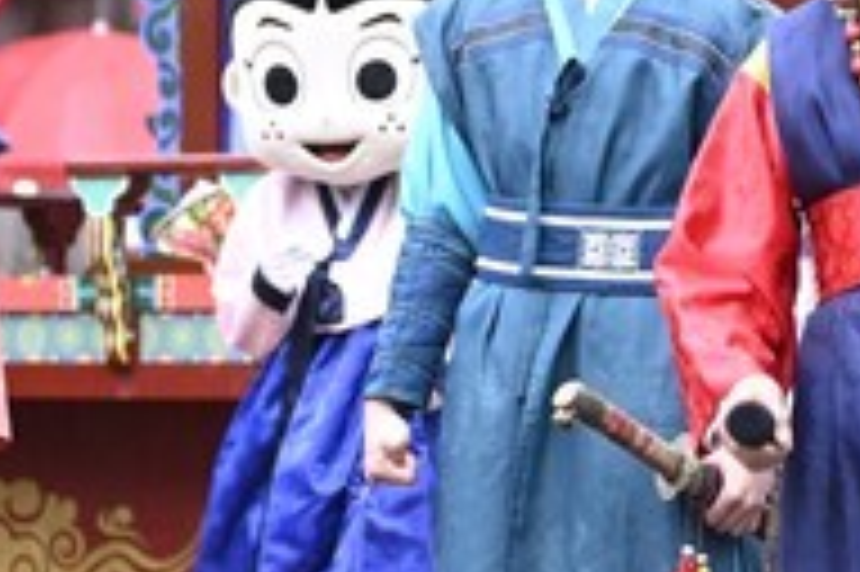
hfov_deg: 9.3
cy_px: 9
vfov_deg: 6.2
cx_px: 725
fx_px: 5251
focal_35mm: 220
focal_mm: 70
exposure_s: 1/200
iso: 200
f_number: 2.8
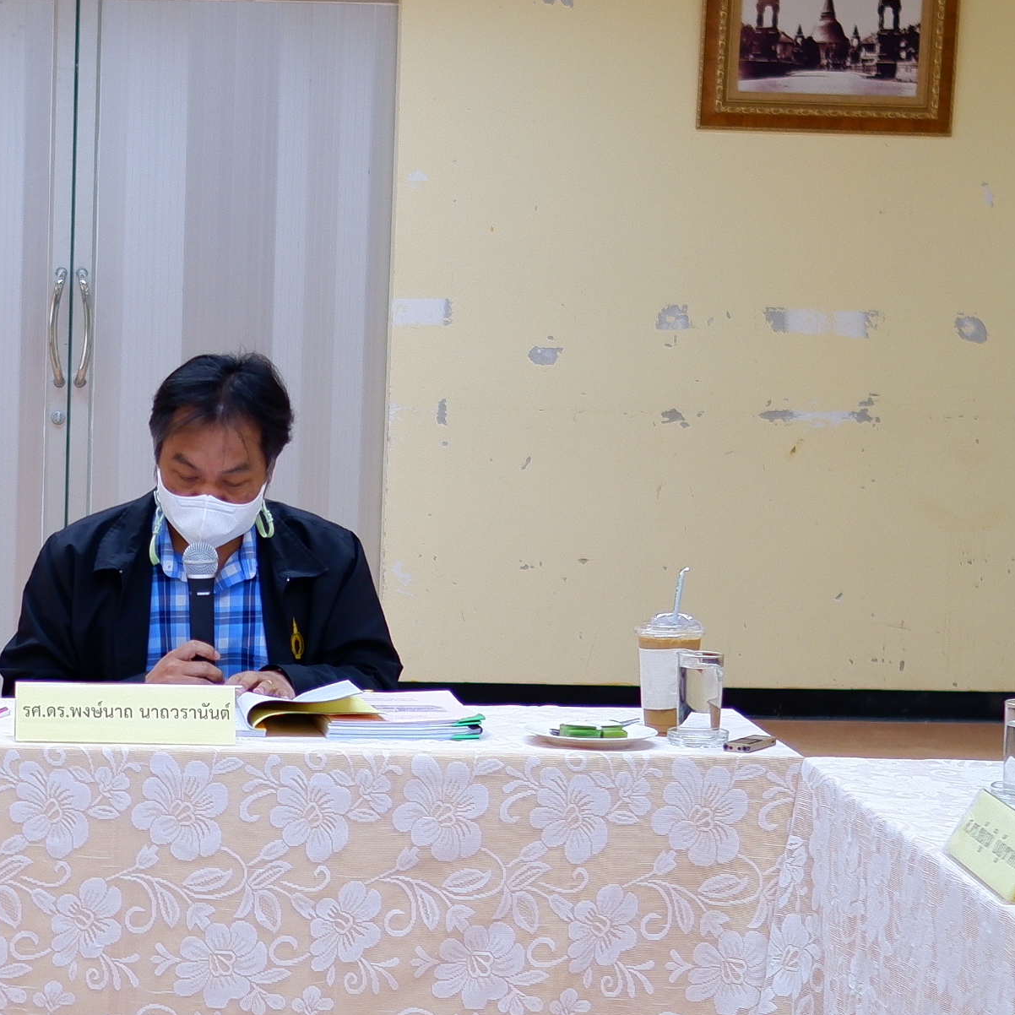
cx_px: 67
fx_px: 3483
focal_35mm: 105
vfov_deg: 16.6
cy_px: 606
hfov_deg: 16.3
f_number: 1.4
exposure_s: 1/100
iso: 200
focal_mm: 23
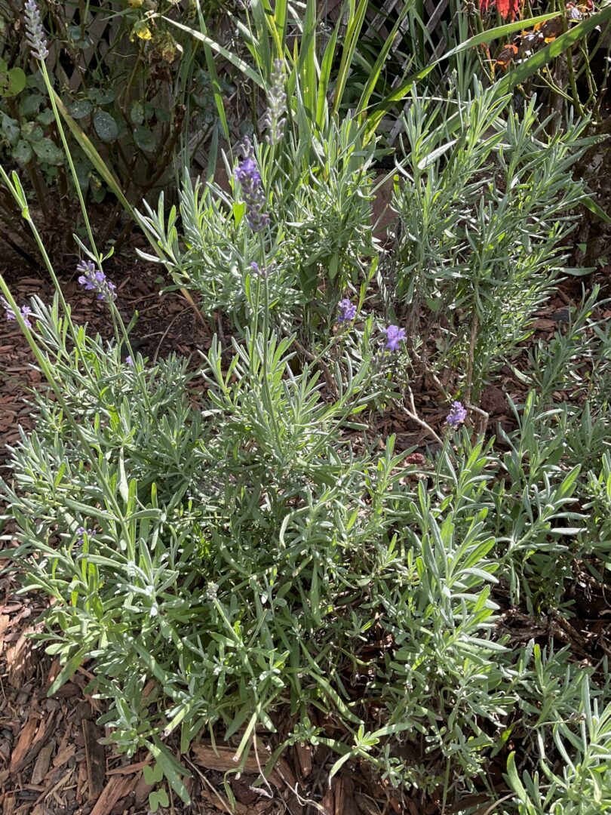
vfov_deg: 61.7
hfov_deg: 48.2
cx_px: 306
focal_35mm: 29
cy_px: 408
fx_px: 682
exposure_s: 1/355
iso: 16
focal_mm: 3
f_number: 1.8
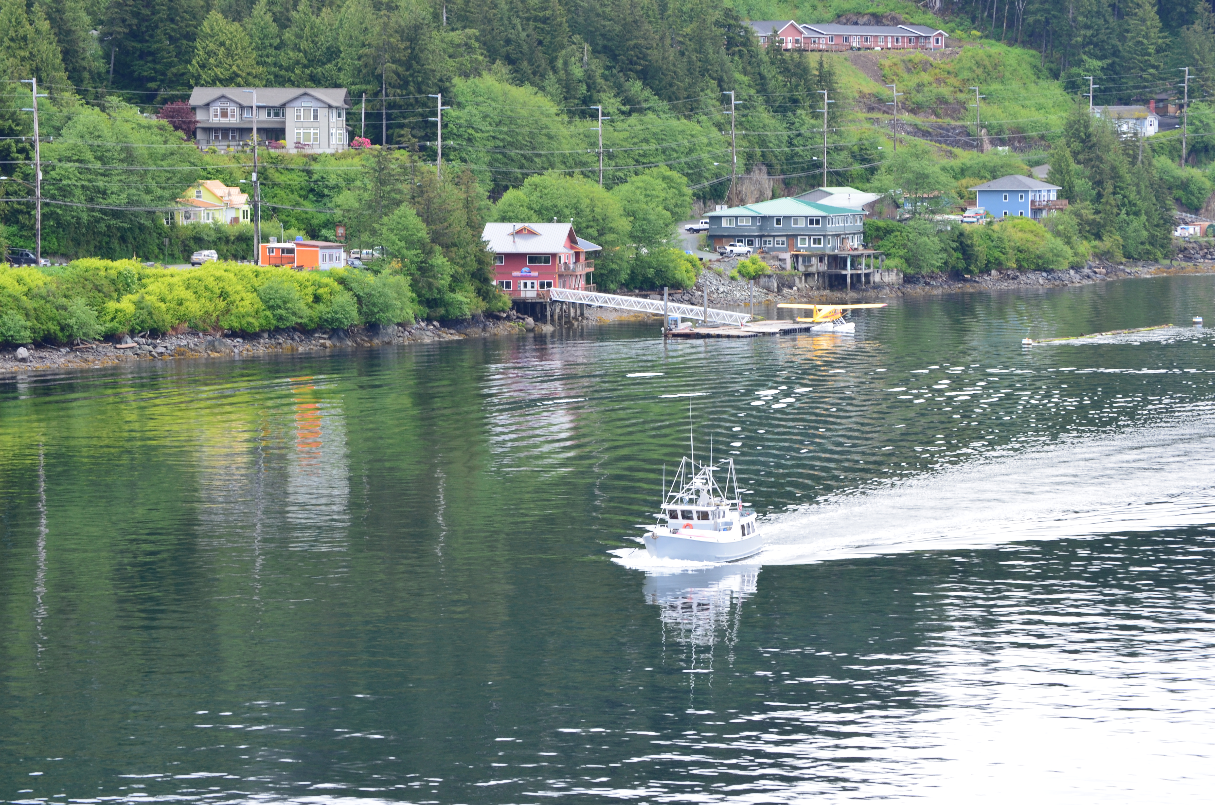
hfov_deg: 14.9
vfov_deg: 9.9
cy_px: 402
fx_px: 4648
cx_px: 608
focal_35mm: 138
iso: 320
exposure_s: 1/60
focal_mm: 92
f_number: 10
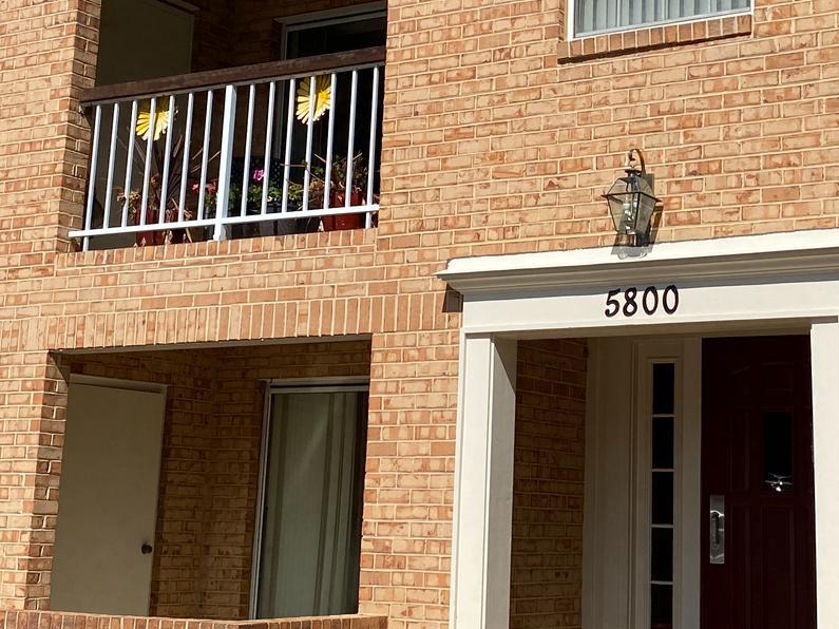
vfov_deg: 21.8
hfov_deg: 28.8
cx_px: 540
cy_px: 185
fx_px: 1624
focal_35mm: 67
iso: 32
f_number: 1.8
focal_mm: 4.25
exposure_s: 1/4608
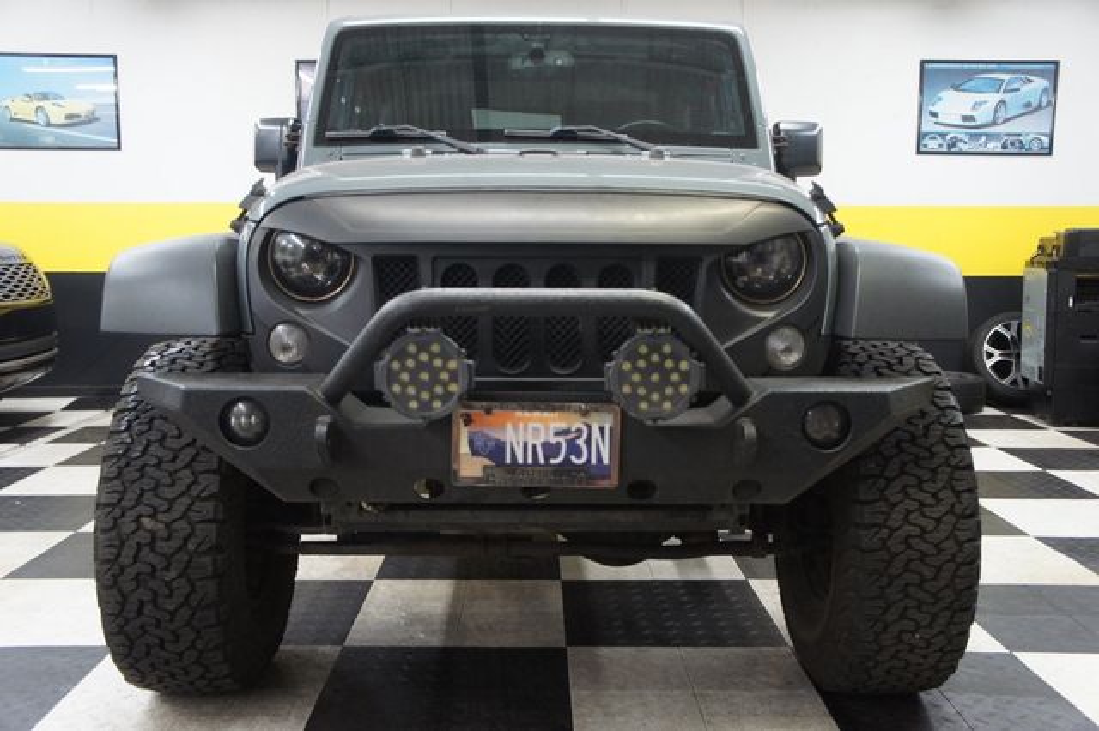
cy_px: 366
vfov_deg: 38.3
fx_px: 1053
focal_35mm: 34
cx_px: 550
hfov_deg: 55.1
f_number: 4
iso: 1000
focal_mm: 23
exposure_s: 1/40
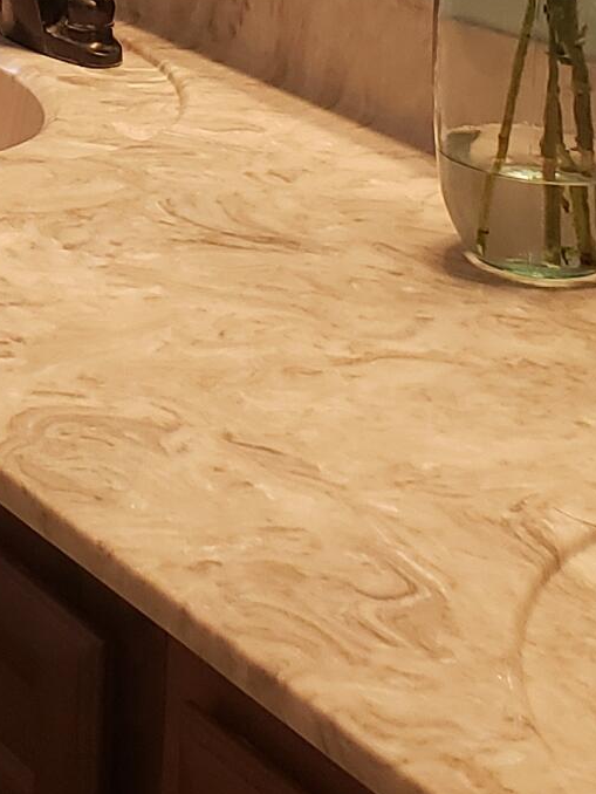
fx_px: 2638
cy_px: -367
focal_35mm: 115
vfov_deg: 15.8
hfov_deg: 12.6
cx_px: -96
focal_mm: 4.3
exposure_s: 1/60
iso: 200
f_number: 2.4
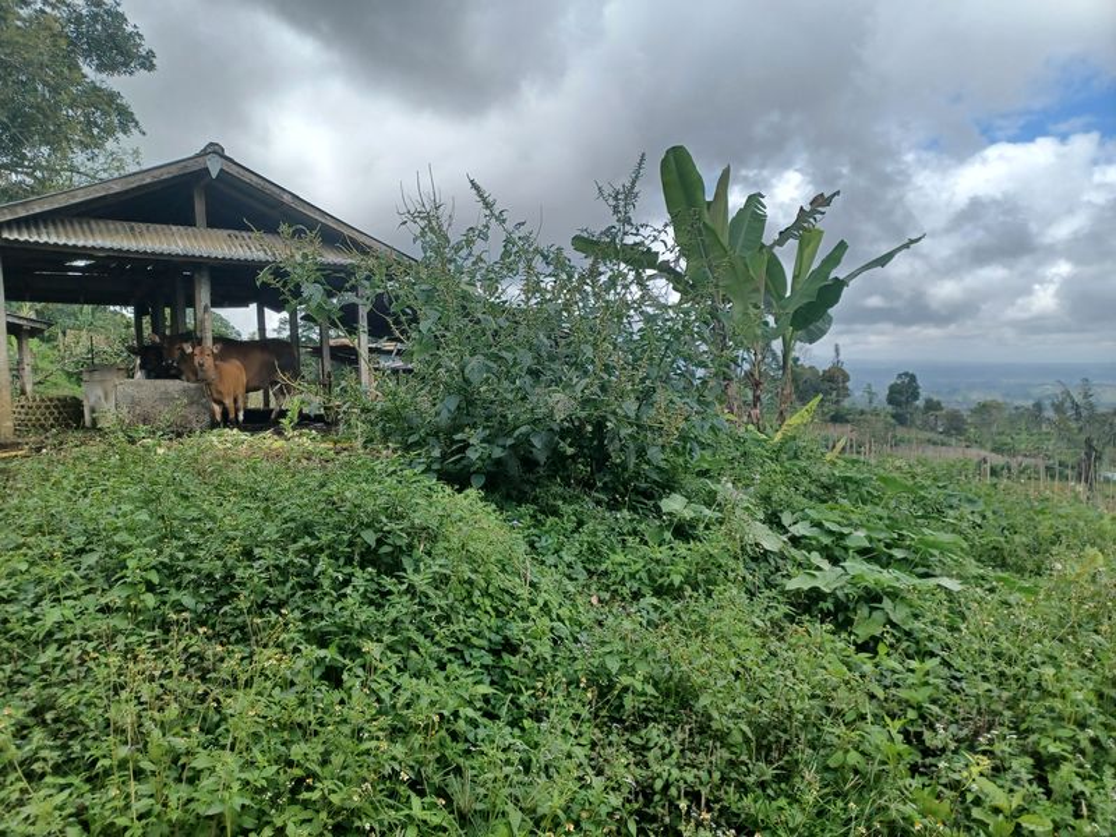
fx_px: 806
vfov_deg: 54.9
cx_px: 558
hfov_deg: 69.4
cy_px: 418
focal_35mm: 25
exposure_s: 1/336
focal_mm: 4.6
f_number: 1.8
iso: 32
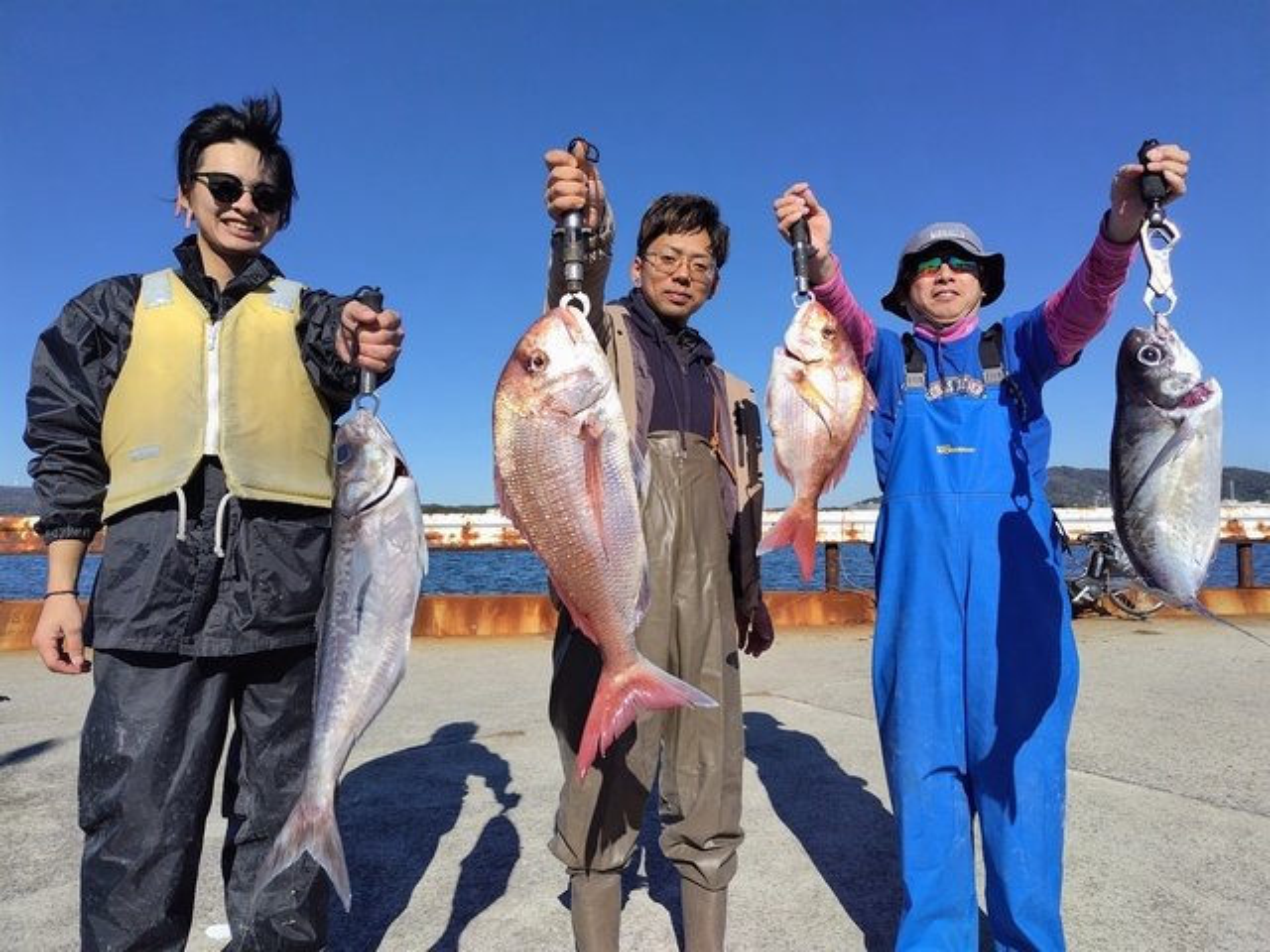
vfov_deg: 58.9
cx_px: 635
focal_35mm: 23
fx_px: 844
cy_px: 476
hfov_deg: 73.9
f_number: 1.9
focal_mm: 5.5
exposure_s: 1/1340
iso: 50
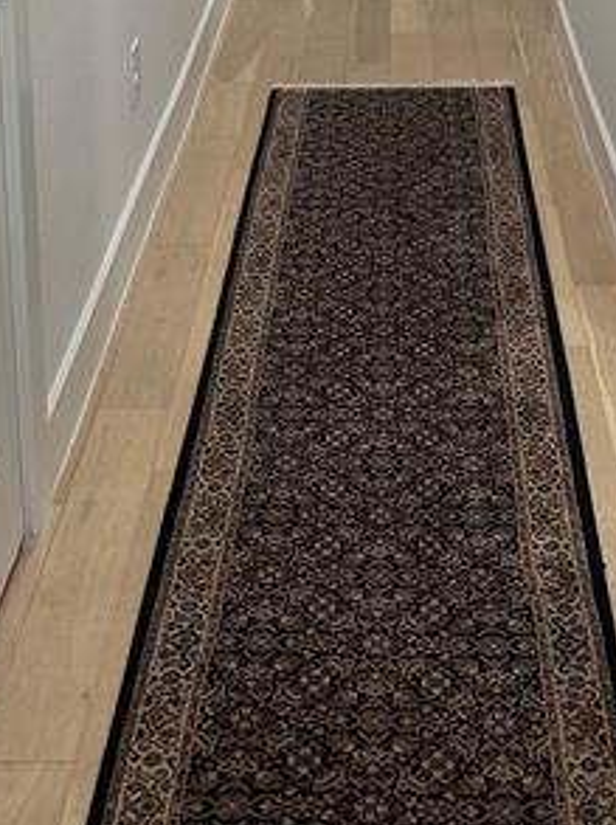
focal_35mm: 63
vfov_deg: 26.9
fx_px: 1498
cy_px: -191
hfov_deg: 23.2
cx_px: 368
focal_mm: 6.86
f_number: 1.78
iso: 160
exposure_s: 1/120
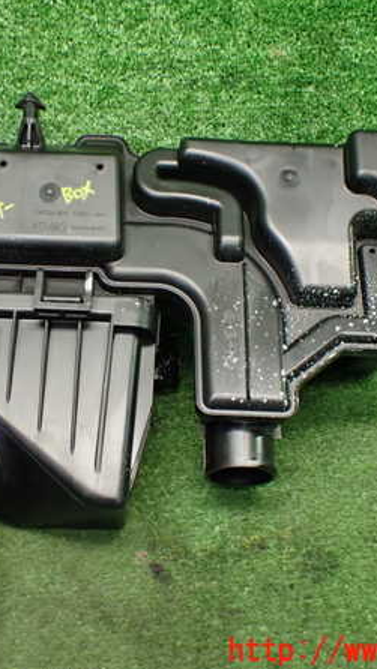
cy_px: 333
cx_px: 117
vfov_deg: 46.4
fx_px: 782
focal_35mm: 44
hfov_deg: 26.9
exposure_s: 1/100
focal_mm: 5.4
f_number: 2.3
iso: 800
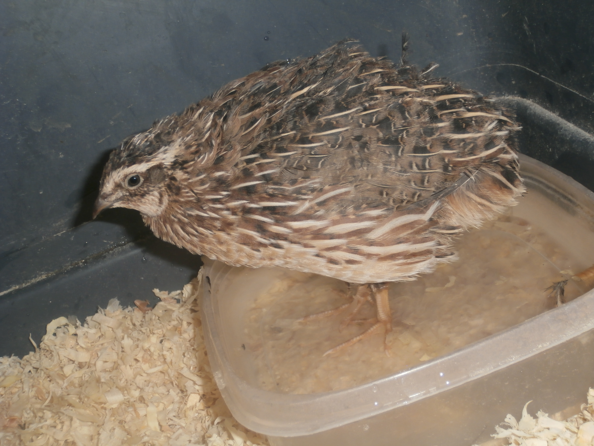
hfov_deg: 33.8
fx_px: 978
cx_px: 297
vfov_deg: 25.7
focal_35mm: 57
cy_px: 223
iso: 100
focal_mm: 10.11
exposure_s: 1/40
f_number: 4.5
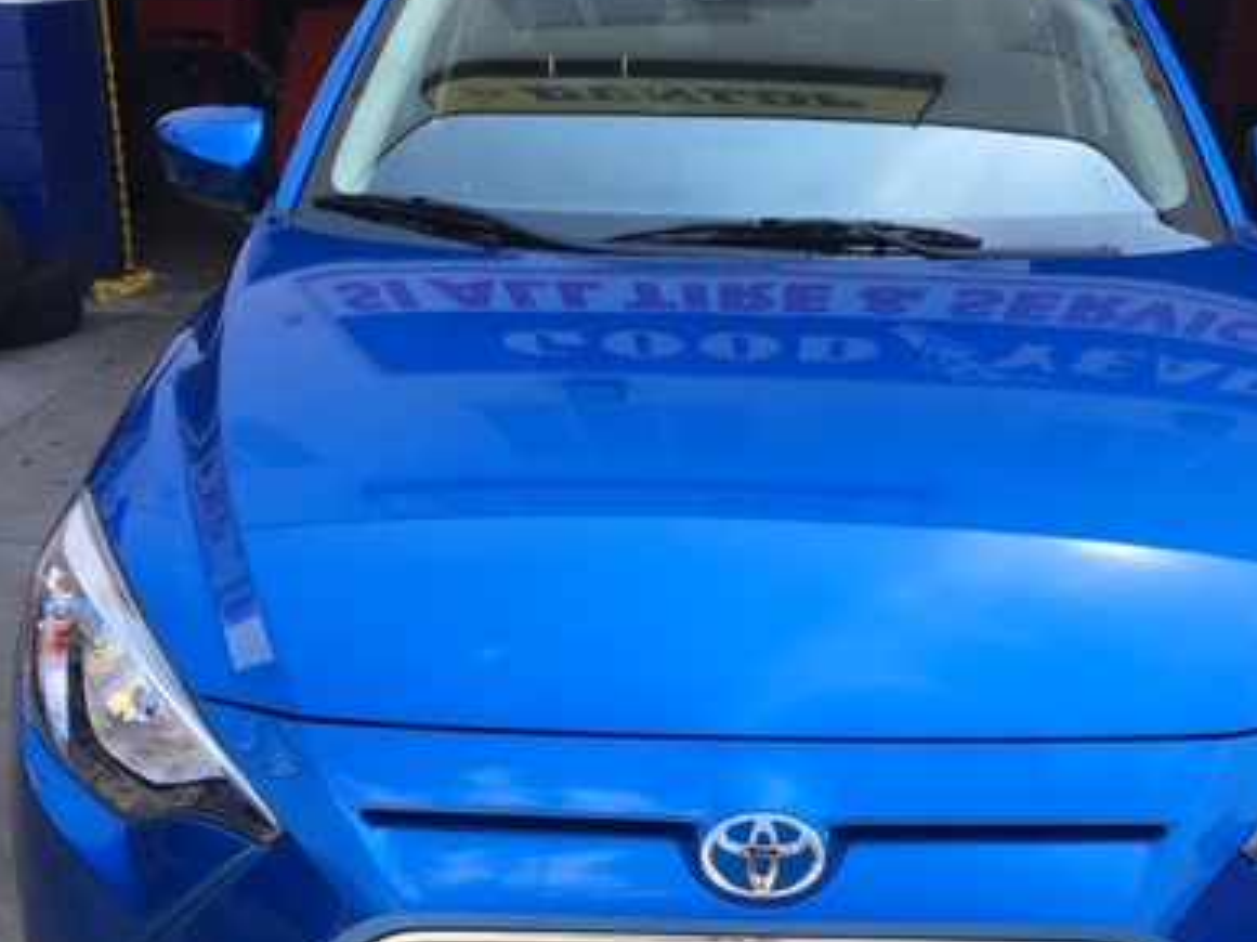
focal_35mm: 48
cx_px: 718
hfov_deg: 39.6
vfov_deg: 30.0
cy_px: 624
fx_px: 1742
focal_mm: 4.15
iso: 25
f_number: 2.2
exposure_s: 1/418
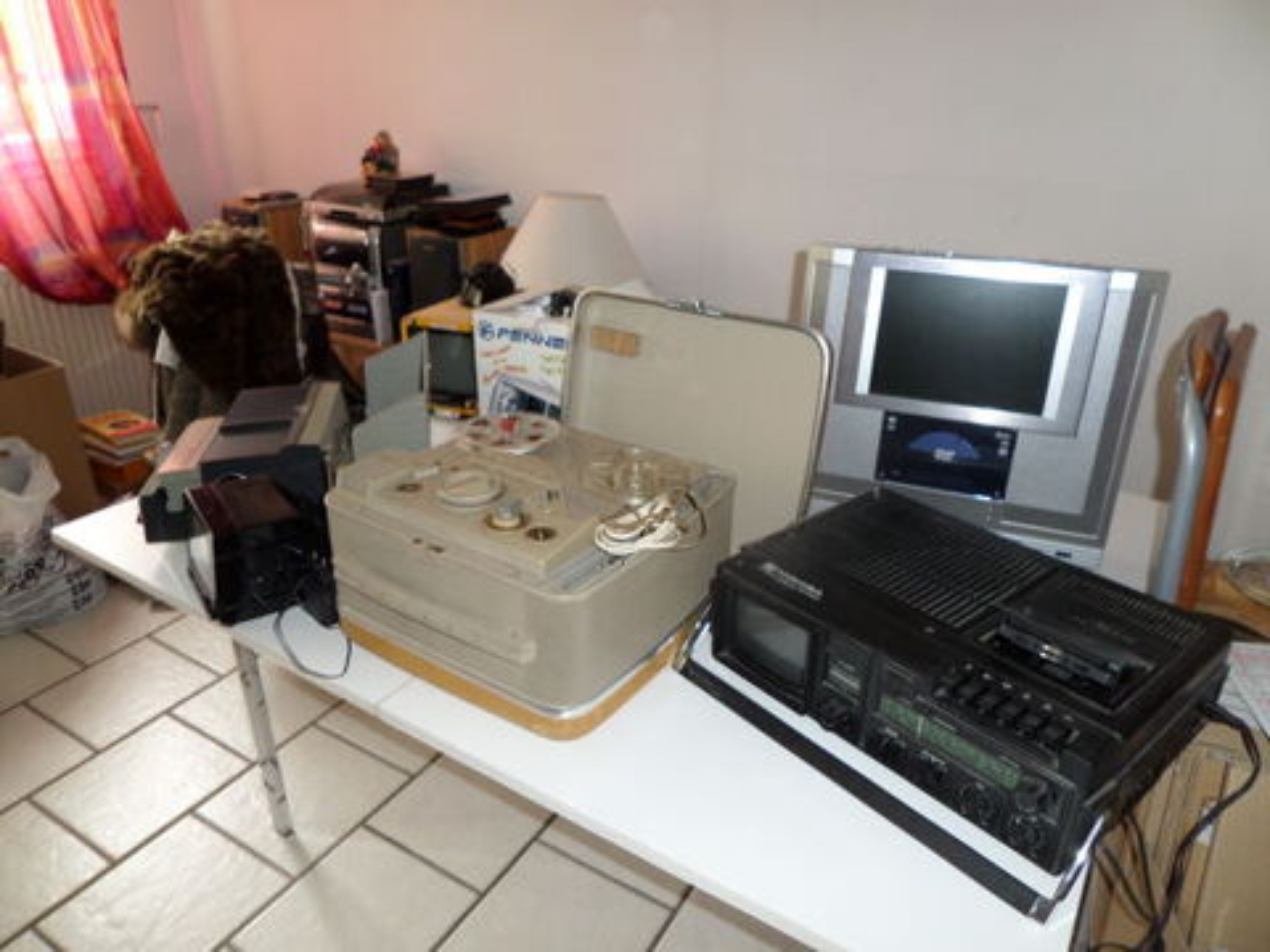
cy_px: 476
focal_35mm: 24
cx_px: 635
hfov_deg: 71.6
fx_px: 881
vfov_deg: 56.8
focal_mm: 4.3
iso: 100
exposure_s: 1/20
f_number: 3.1
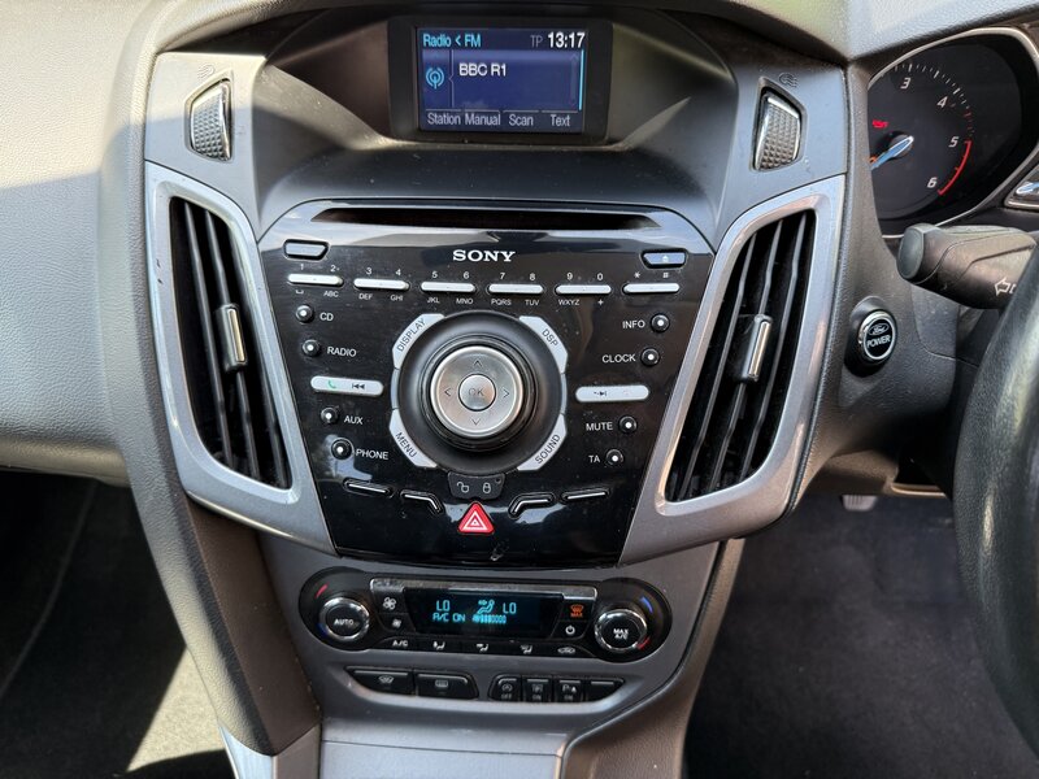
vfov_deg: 56.8
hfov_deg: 71.6
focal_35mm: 24
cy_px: 390
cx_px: 520
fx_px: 720
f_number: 1.78
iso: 160
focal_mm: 6.76
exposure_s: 1/121
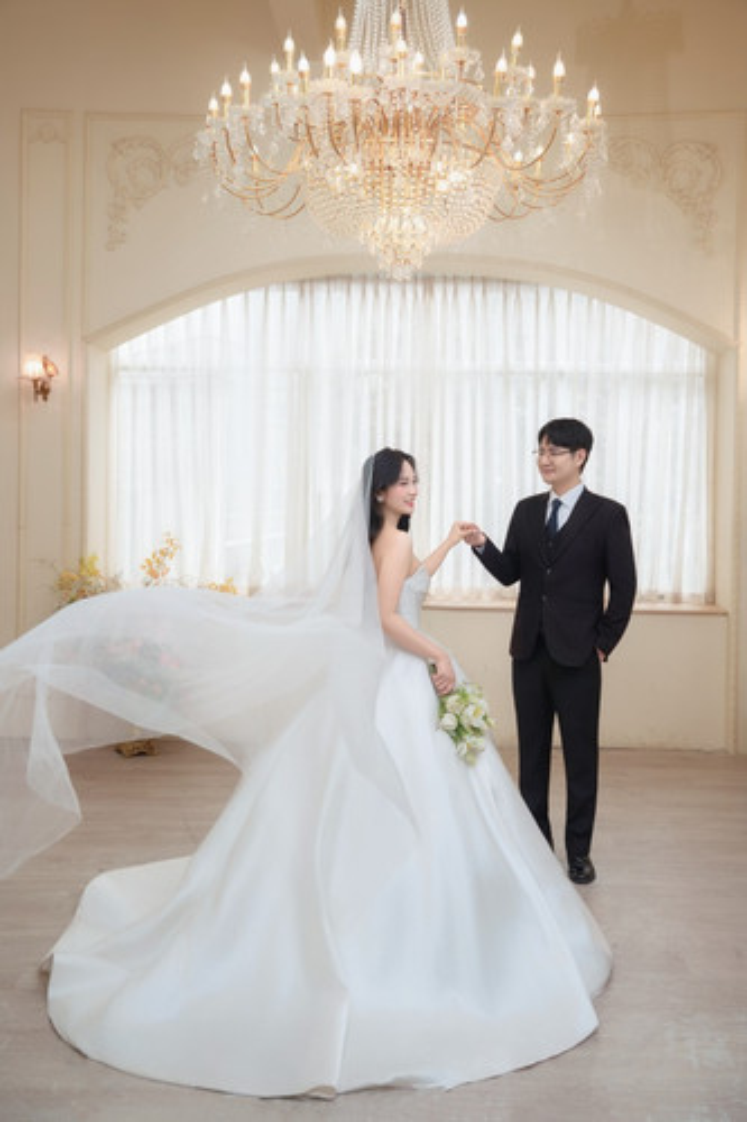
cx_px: 374
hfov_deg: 37.1
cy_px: 561
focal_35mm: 36
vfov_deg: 53.5
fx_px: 1112
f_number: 3.5
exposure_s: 1/100
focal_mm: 35.7
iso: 320
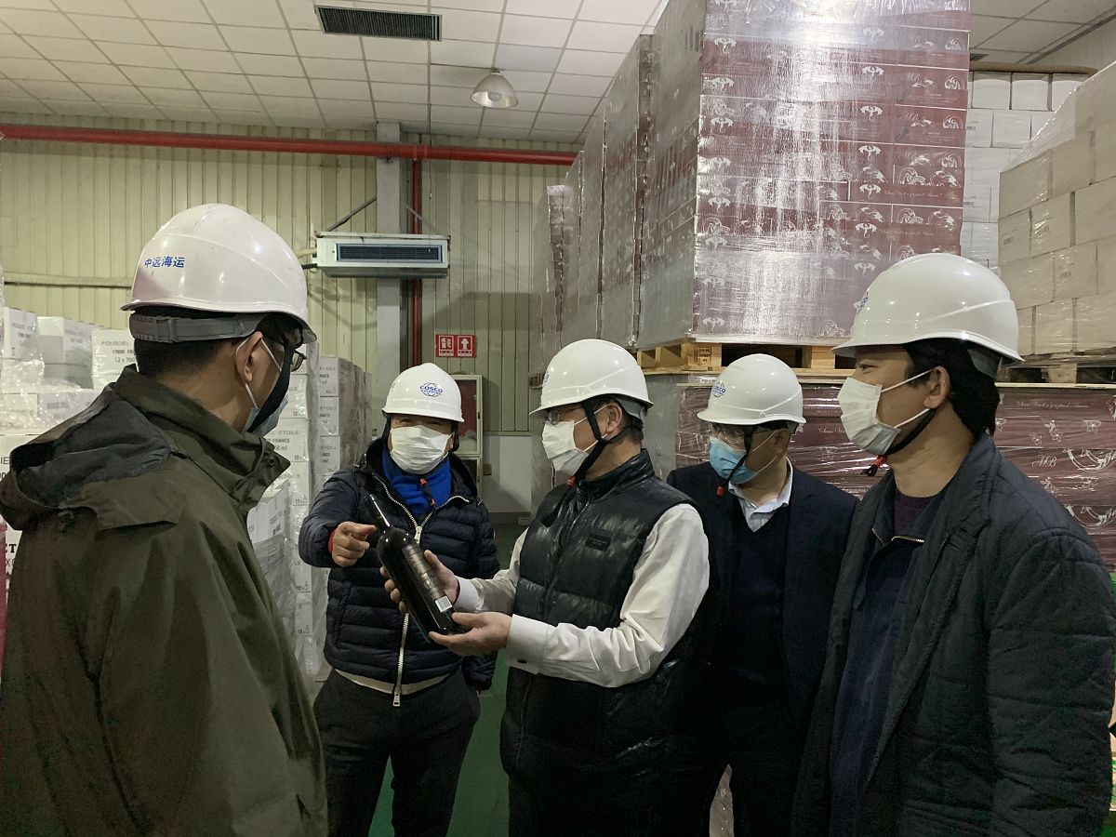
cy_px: 418
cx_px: 558
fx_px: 838
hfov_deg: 67.3
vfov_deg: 53.1
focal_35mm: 26
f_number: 1.8
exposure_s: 1/40
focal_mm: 4.25
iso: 400
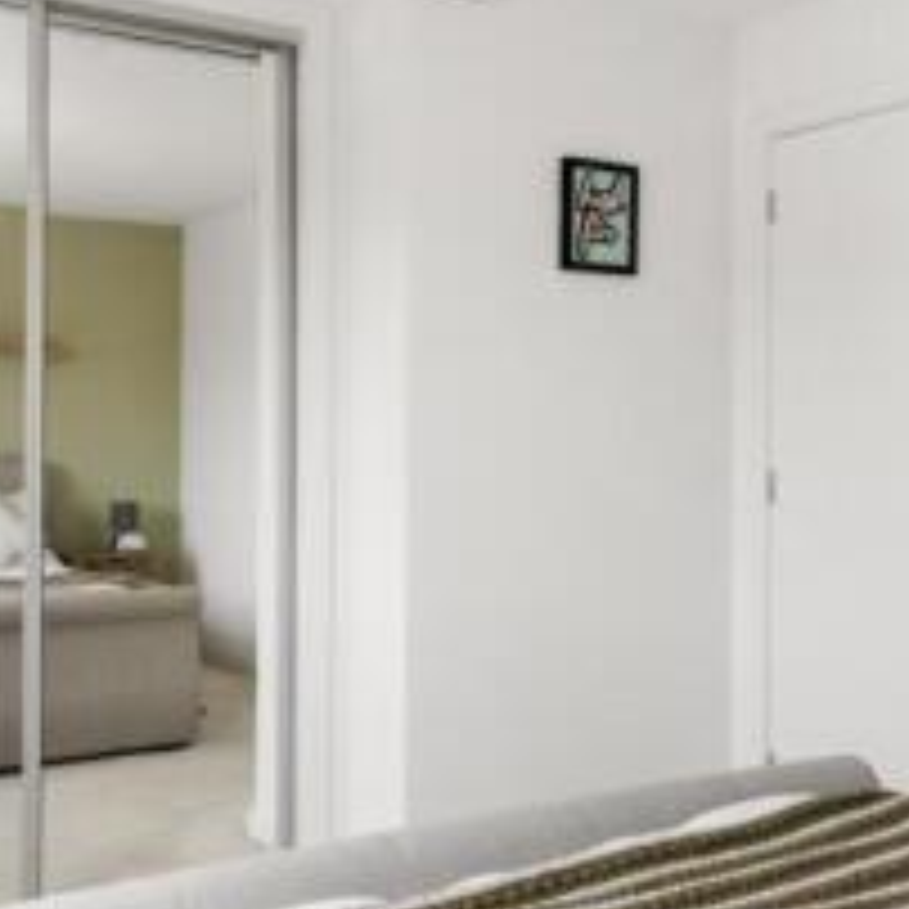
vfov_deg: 37.3
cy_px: 452
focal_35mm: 45
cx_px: 493
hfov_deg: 37.2
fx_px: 1348
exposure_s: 1/6
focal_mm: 16.5
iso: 320
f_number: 8
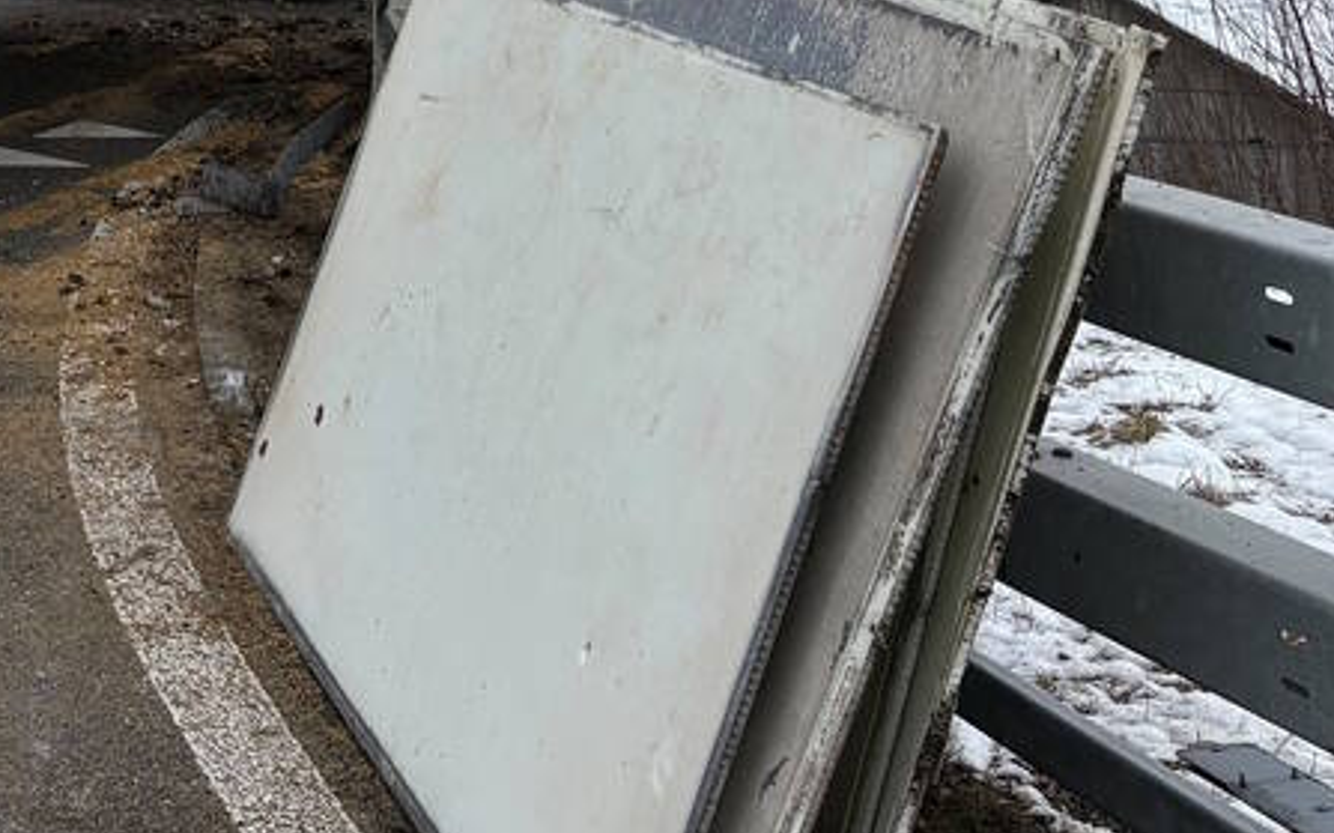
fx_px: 2689
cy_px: -427
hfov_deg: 25.3
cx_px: -230
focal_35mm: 74
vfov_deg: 16.1
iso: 50
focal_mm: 5.96
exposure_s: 1/1311
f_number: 1.6
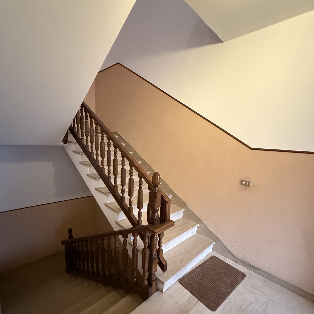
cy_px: 177
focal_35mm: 17
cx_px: 157
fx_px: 174
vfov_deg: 83.6
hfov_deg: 84.0
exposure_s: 1/33
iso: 1250
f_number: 2.2
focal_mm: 2.22
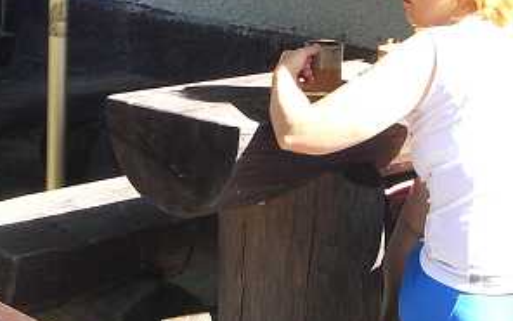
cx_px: 182
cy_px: 87
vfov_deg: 12.0
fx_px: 1524
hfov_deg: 19.1
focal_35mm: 109
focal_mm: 6.3
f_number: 4.4
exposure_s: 1/80
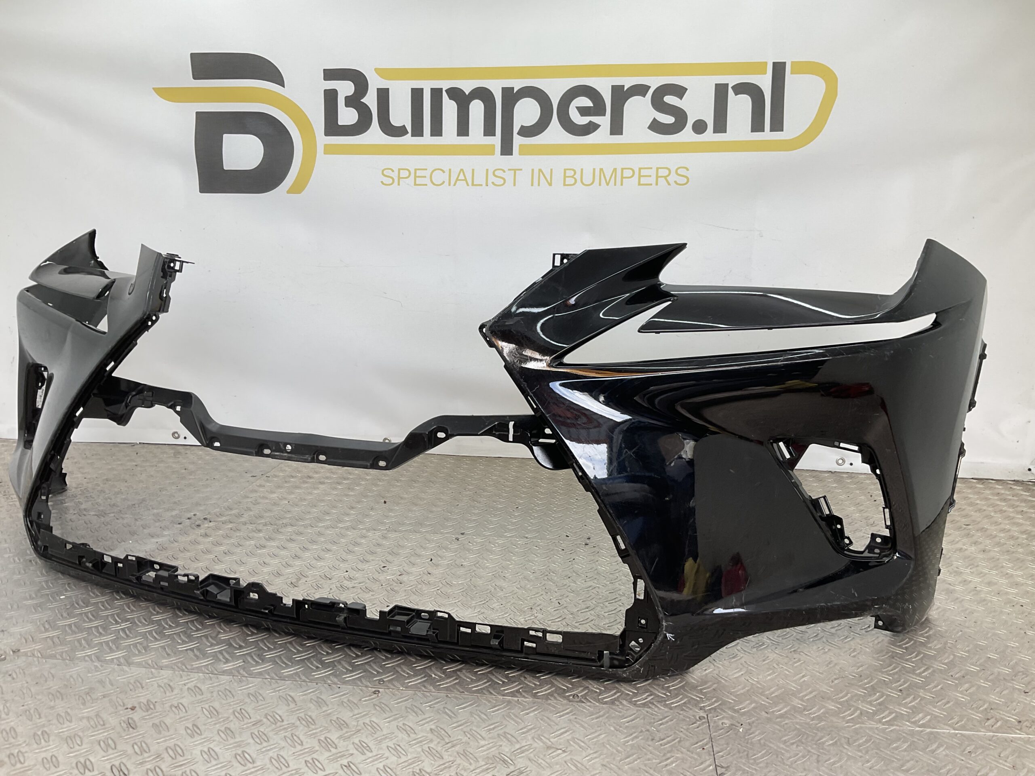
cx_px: 518
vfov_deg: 48.2
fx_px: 867
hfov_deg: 61.7
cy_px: 388
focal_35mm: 29
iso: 16
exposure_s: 1/135
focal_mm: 3
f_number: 1.8
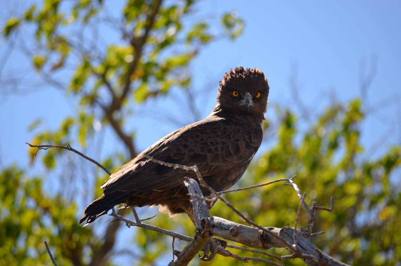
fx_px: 5002
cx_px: 200
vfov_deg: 3.0
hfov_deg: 4.6
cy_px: 133
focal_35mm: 450
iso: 200
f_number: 6.3
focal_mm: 300
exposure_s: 1/640
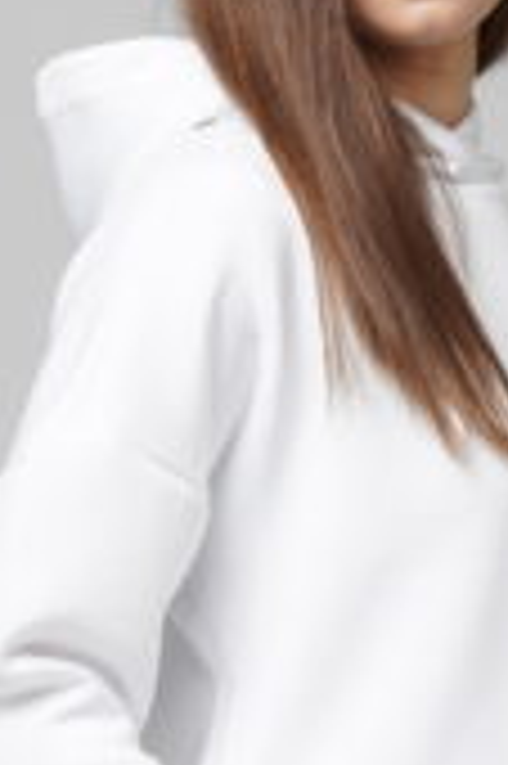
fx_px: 5570
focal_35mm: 263
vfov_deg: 7.7
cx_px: 481
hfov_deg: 5.2
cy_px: 1062
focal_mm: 33
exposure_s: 1/160
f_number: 7.1
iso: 200
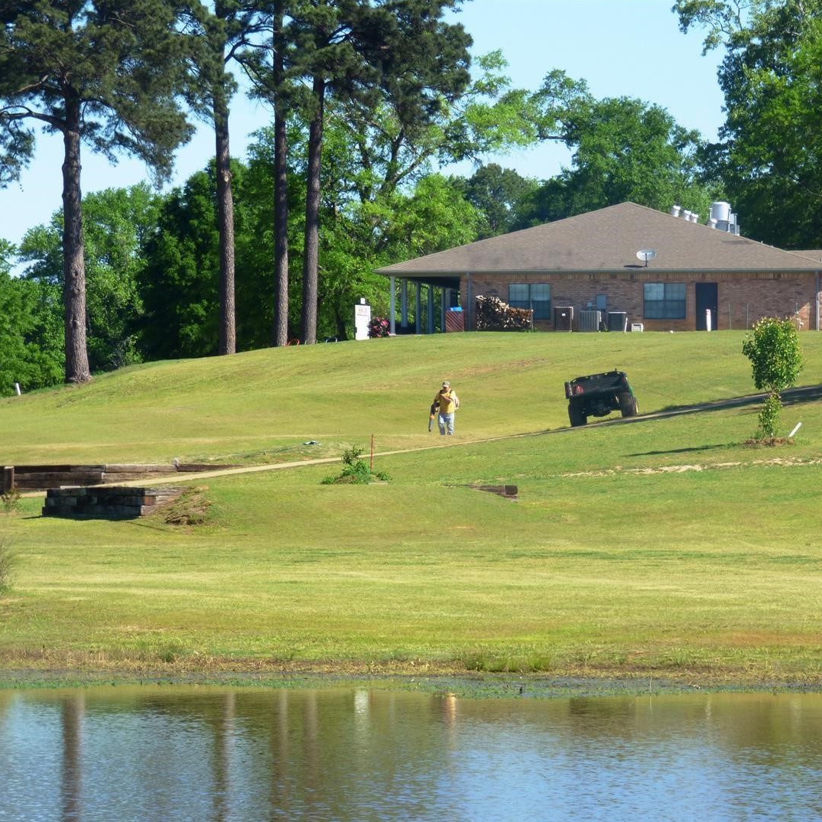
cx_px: 525
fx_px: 6905
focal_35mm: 257
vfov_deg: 6.8
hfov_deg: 6.8
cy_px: 410
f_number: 5.5
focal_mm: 38.92
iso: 100
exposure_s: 1/400
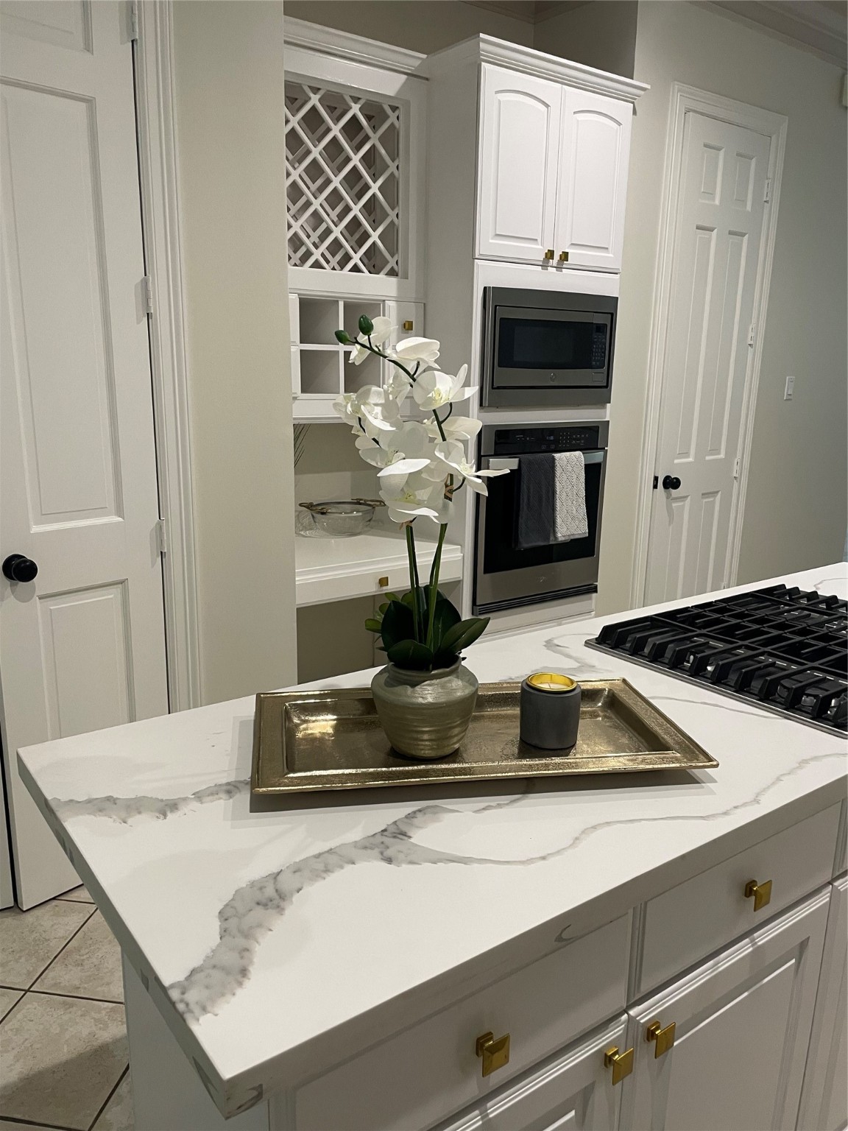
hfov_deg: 53.1
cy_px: 566
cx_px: 424
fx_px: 849
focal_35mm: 26
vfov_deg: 67.3
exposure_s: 1/60
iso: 100
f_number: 1.6
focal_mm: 4.2
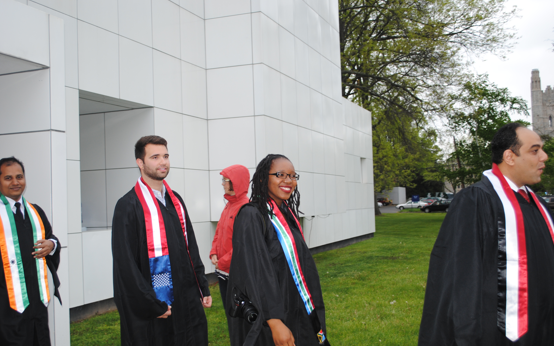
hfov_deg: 46.2
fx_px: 649
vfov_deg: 29.9
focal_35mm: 43
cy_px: 182
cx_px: 278
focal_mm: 28
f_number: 4.5
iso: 160
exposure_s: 1/125
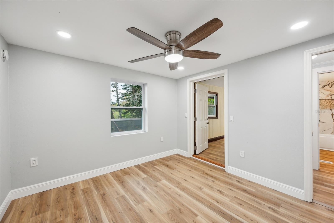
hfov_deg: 104.3
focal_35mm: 14
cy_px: 112
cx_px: 167
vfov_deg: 81.2
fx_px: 130
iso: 1000
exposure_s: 1/50
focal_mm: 14
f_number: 7.1
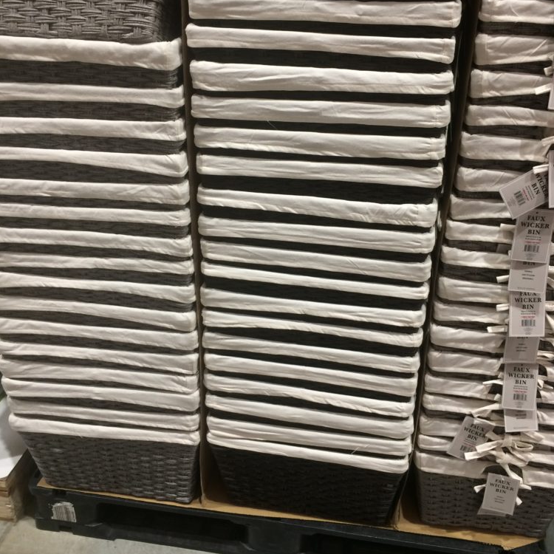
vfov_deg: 47.0
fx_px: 634
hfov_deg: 47.2
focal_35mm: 35
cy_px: 222
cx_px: 282
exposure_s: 1/30
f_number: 2.2
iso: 100
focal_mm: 4.15
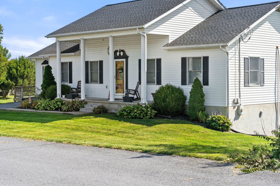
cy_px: 80
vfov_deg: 24.6
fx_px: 428
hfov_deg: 36.2
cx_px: 156
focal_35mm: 55
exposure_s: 1/1000
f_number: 8
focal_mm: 43
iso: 640
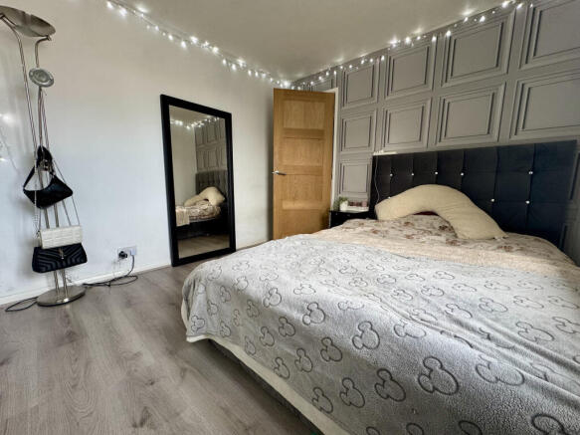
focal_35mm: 14
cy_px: 218
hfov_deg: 102.1
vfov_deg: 85.7
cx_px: 290
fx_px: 235
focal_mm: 2.22
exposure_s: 1/100
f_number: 2.2
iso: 160
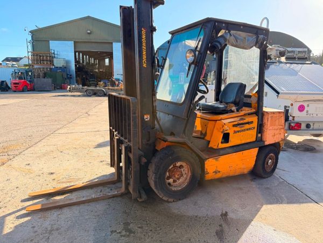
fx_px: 224
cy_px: 122
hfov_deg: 71.6
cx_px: 162
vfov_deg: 56.8
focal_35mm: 24
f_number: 1.78
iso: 100
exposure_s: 1/943
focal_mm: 6.76
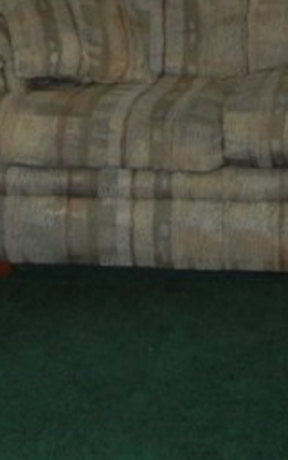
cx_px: 193
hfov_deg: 10.3
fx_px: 1595
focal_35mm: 127
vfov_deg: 15.7
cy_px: -119
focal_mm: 5.4
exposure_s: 1/30
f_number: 3.5
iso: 326
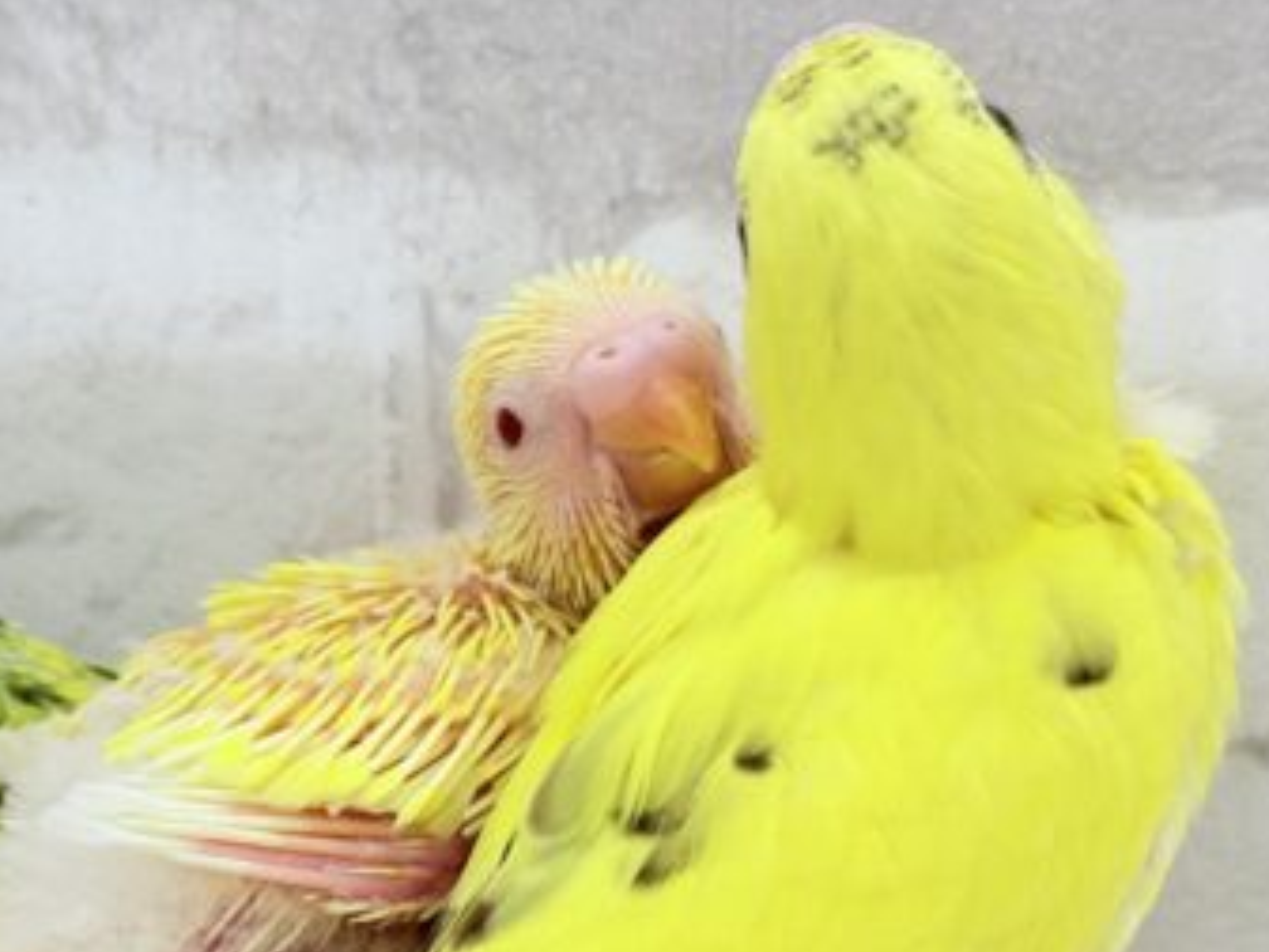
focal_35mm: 99
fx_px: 3629
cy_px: 801
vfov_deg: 14.8
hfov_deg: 19.4
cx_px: 87
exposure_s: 1/100
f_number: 1.6
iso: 64
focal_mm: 5.96
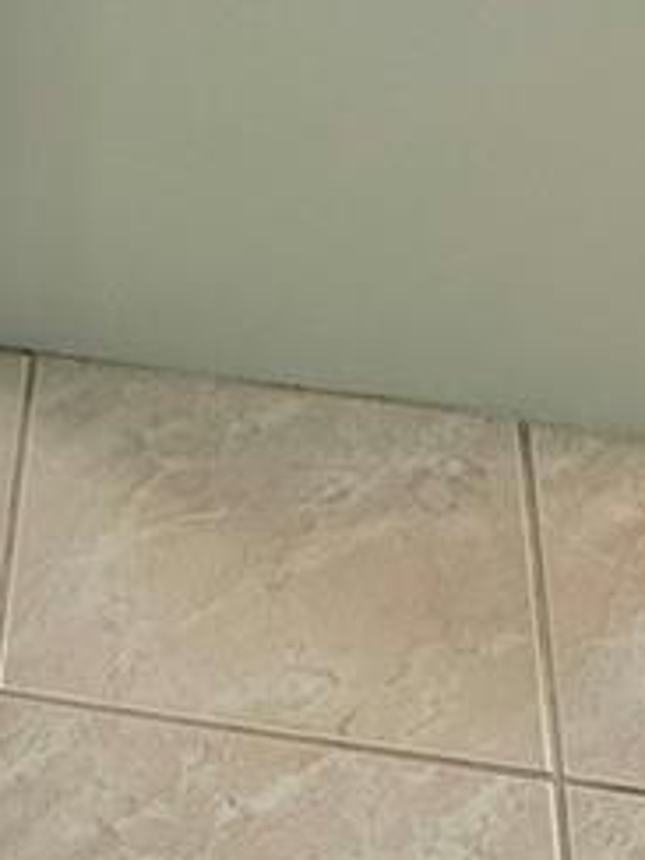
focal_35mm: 128
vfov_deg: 12.5
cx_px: -342
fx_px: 3180
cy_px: -1128
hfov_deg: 11.1
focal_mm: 5.7
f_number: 1.5
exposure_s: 1/237
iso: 40
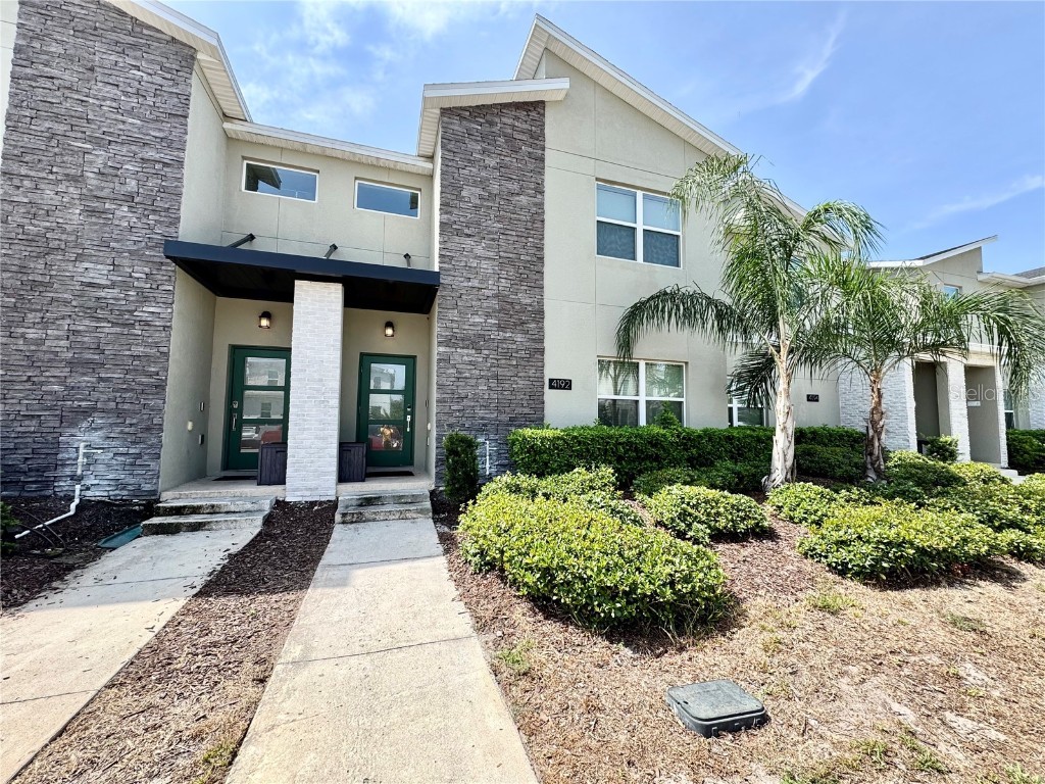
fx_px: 423
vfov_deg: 85.7
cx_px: 522
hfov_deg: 102.1
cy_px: 392
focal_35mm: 14
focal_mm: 2.22
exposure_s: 1/681
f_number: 2.2
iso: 40
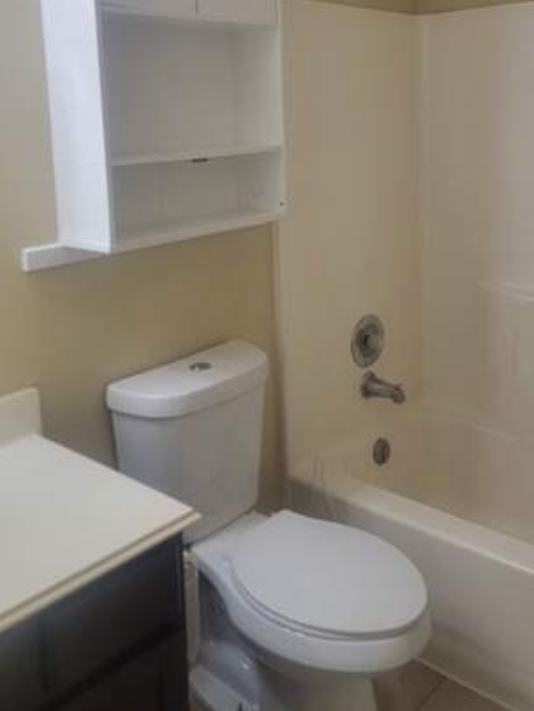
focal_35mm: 38
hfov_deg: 37.6
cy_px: 194
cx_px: 308
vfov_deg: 47.5
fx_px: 782
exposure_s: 1/120
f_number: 1.8
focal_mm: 6.7
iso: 125
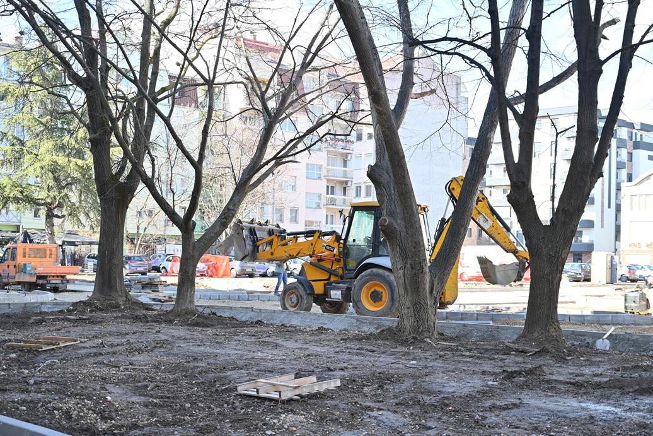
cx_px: 326
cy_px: 218
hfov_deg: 37.5
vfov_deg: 25.5
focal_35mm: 53
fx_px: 961
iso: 100
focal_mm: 53
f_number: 4
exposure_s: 1/160
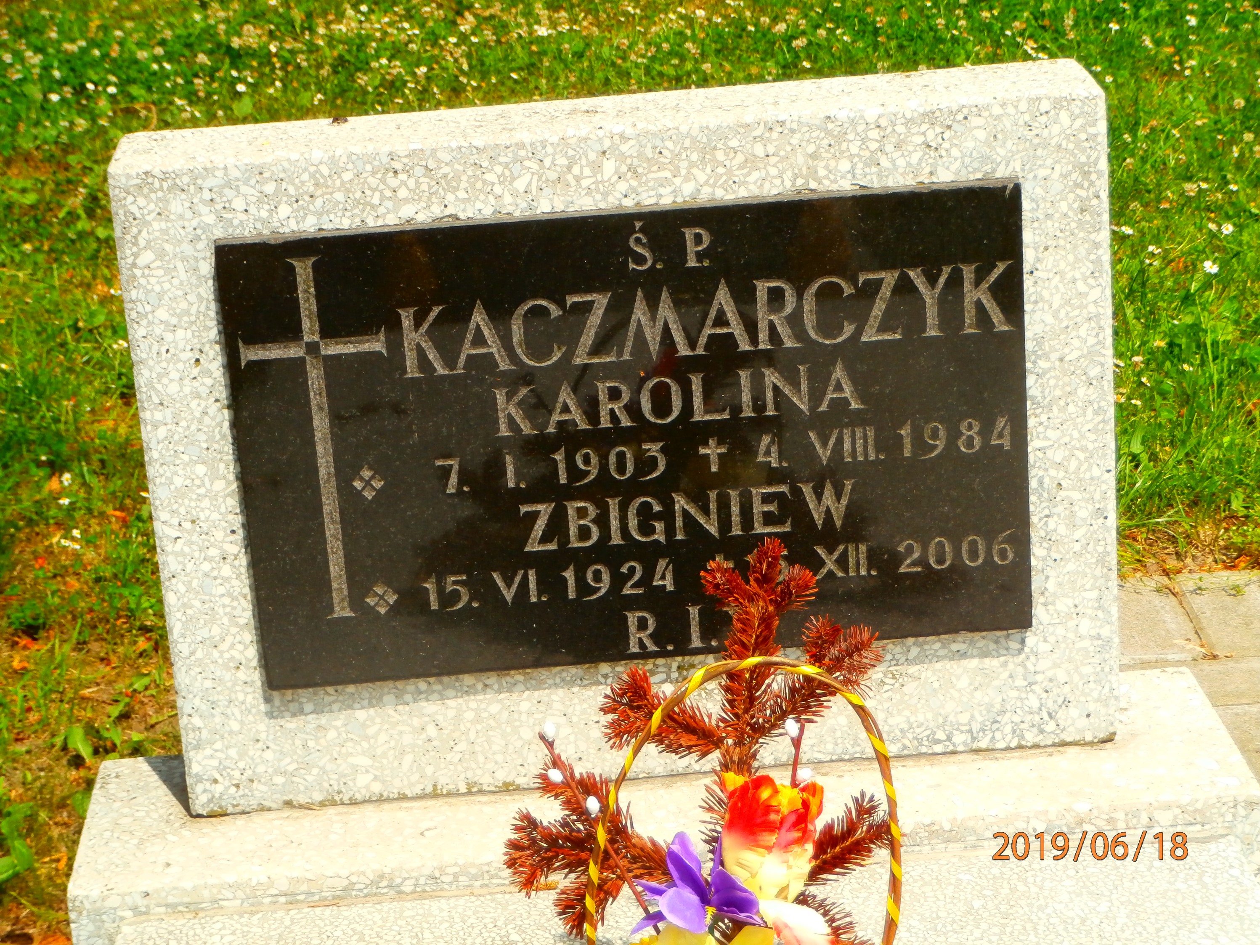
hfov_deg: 22.8
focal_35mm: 86
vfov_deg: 17.2
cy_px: 472
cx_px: 630
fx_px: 3130
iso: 100
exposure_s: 1/400
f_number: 5
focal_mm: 15.16
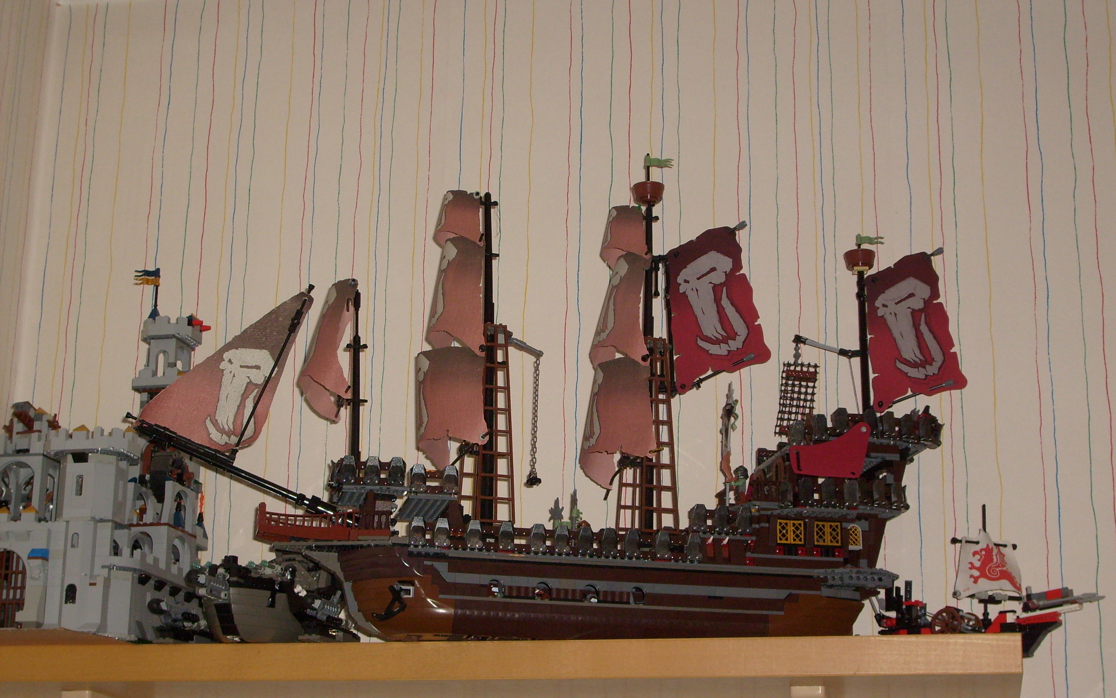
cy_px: 395
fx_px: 1977
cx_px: 561
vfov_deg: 20.0
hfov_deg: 31.5
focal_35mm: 65
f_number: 3.6
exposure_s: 1/60
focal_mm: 10.3
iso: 100
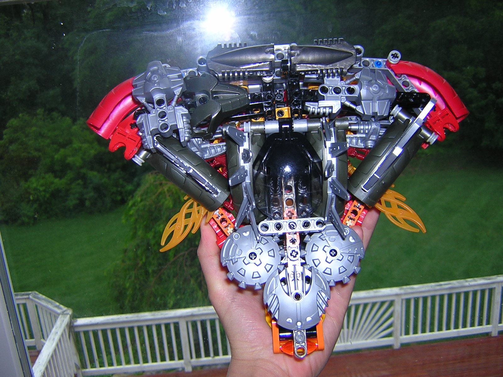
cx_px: 252
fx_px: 523
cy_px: 188
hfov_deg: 51.4
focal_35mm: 36
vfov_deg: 39.7
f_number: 2.6
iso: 100
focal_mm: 4.7
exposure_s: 1/60.1
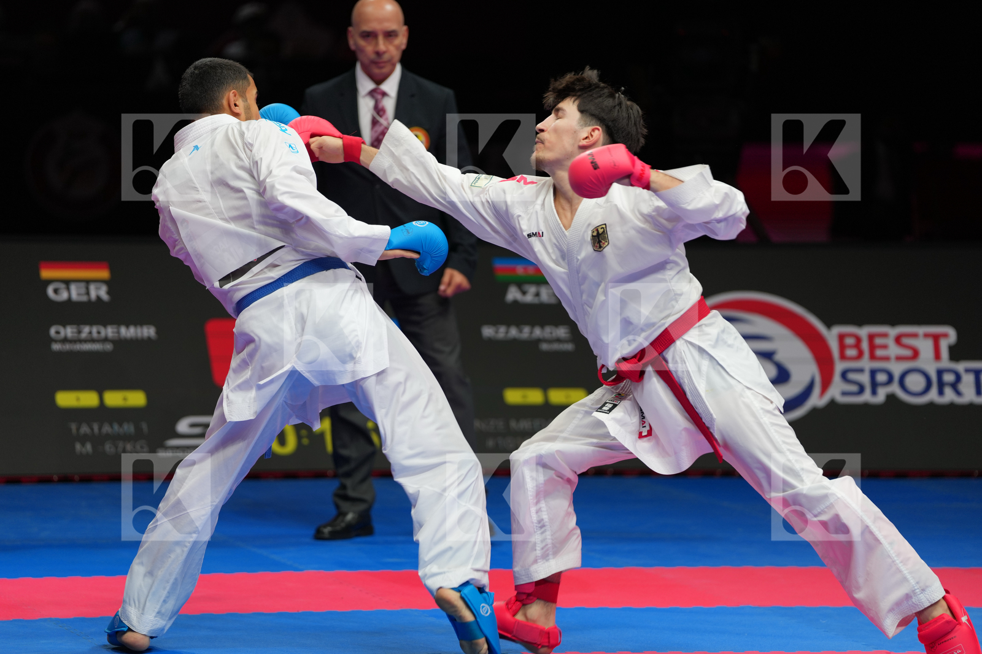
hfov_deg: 10.9
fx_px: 5127
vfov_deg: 7.3
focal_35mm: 188
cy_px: 327
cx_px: 491
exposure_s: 1/1000
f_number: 2.8
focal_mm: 188
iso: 500
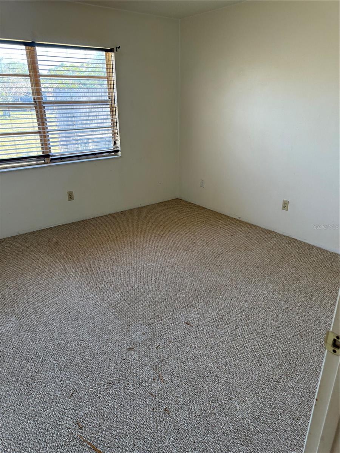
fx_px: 314
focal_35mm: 24
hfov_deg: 56.8
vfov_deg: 71.6
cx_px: 170
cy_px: 226
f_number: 1.78
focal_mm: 6.76
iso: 200
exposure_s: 1/114
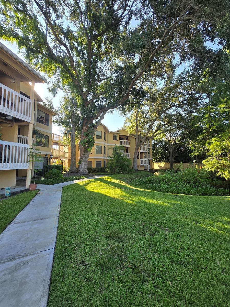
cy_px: 154
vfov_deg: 106.2
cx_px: 115
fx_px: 115
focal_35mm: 13
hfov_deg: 89.9
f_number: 2.2
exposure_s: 1/245
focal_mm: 1.7
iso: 25
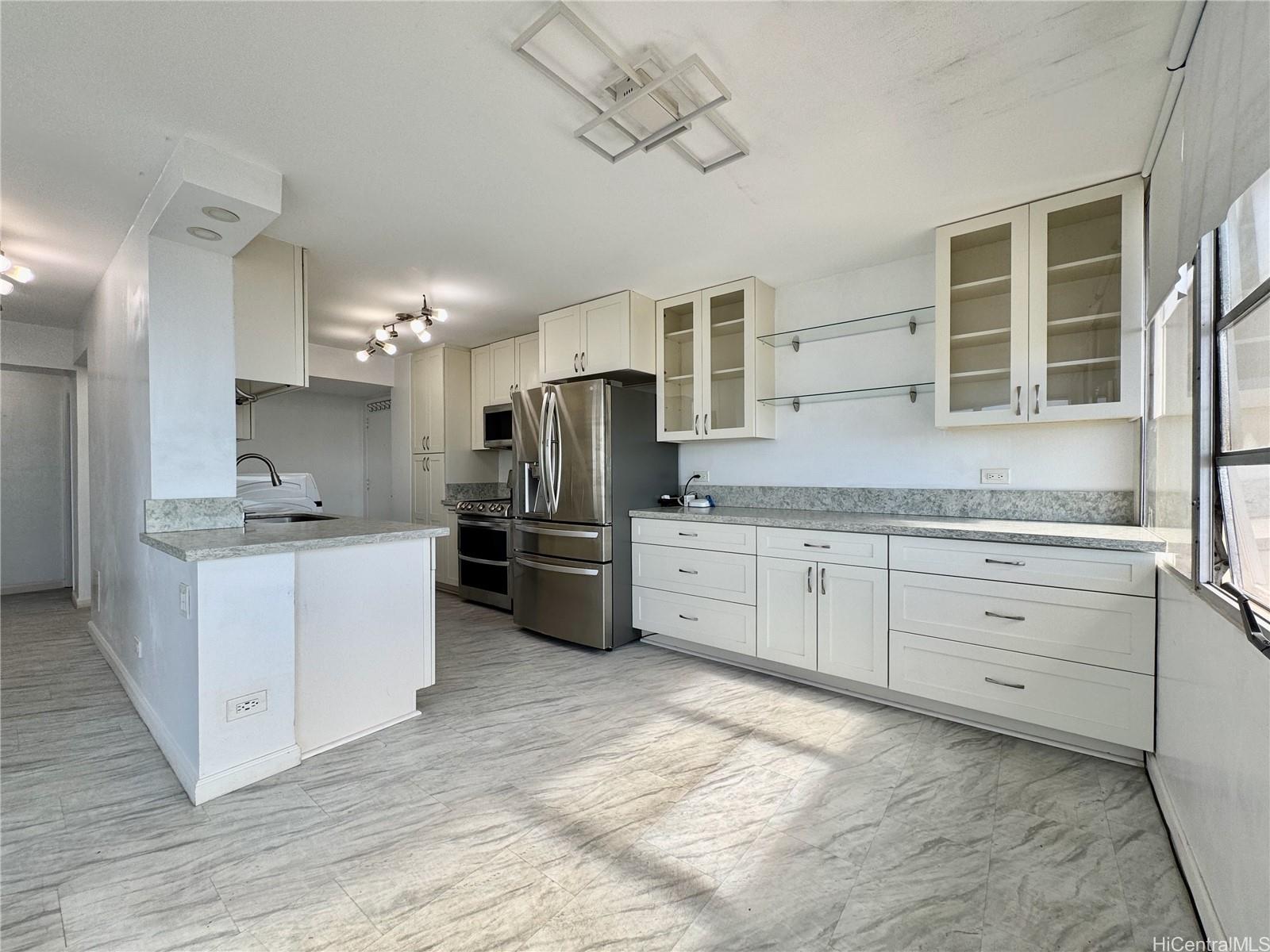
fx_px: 514
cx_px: 635
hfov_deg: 102.1
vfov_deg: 85.7
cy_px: 476
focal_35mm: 14
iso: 40
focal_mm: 2.22
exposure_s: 1/283
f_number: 2.2
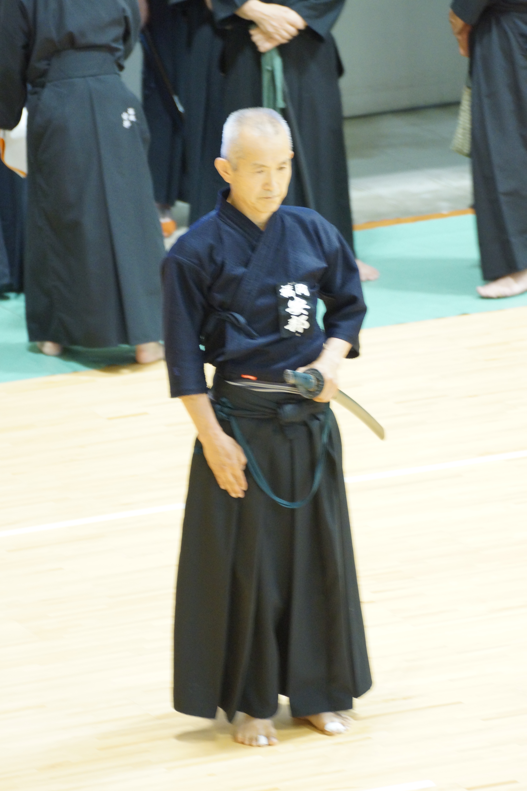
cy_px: 396
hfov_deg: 5.1
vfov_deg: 7.6
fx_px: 5928
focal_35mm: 270
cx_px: 264
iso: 1600
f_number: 5
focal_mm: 180
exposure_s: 1/40
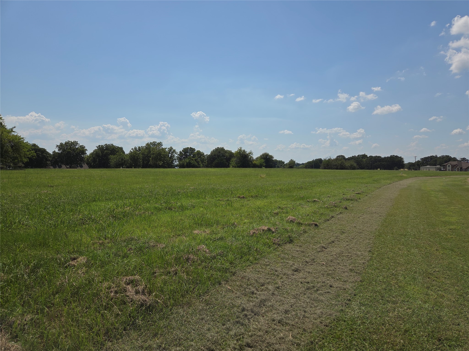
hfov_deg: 73.9
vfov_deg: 58.9
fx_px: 312
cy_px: 176
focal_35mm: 23
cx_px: 234
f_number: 1.8
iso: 50
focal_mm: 5.4
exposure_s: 1/7891
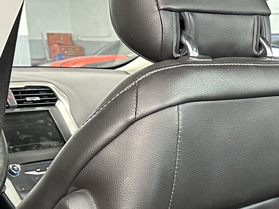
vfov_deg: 16.2
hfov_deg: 19.8
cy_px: 216
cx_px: 384
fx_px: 717
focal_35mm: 89
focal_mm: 6.86
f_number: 1.78
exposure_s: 1/60
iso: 500
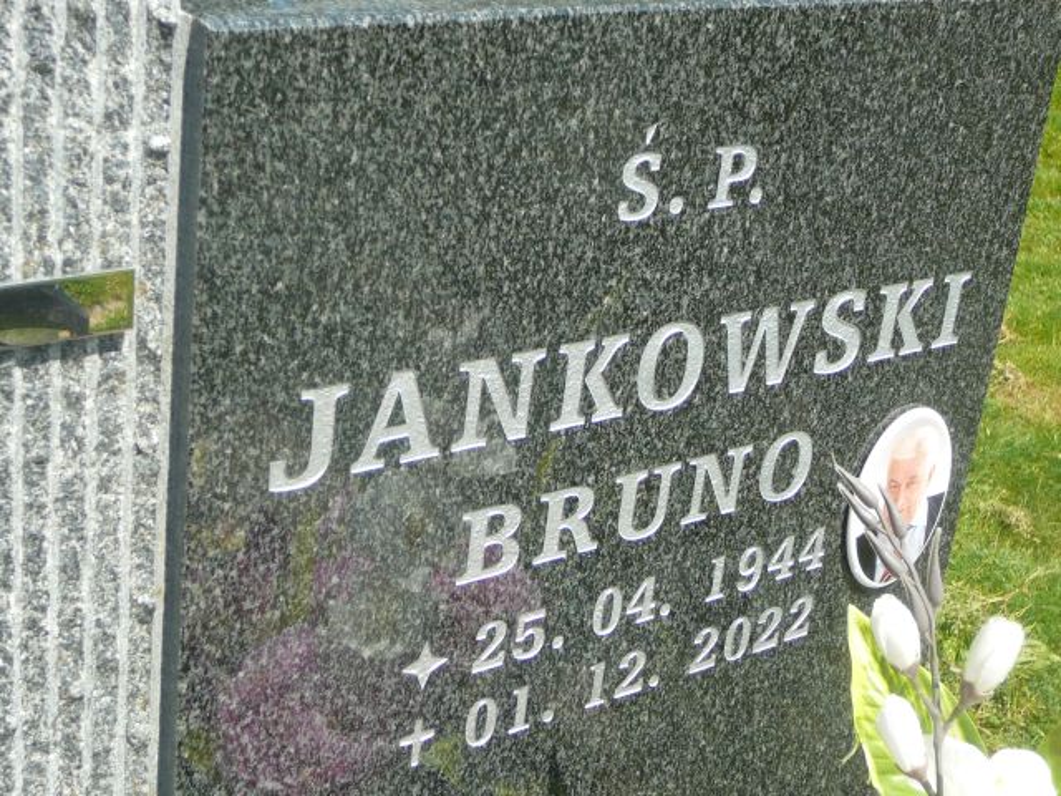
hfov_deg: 32.7
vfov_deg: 24.8
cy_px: 398
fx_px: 1808
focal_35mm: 59
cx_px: 530
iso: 80
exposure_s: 1/500
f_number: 3.5
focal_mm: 8.7
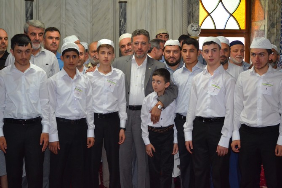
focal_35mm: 60
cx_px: 141
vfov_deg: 22.6
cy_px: 94
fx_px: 470
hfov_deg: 33.4
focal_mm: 40
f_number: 5.3
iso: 2000
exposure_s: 1/60
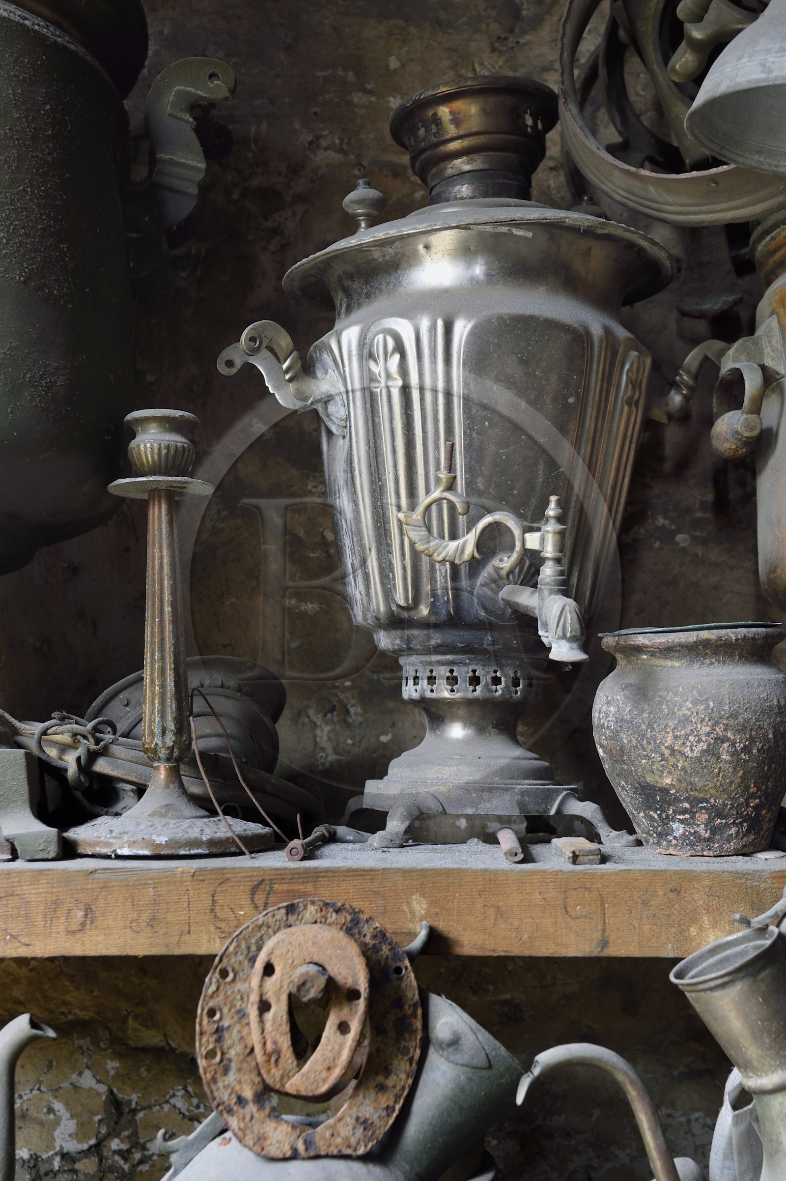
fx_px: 1639
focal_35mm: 50
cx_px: 393
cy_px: 590
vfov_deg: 39.6
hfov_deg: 27.0
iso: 800
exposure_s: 1/20
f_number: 6.3
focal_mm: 50
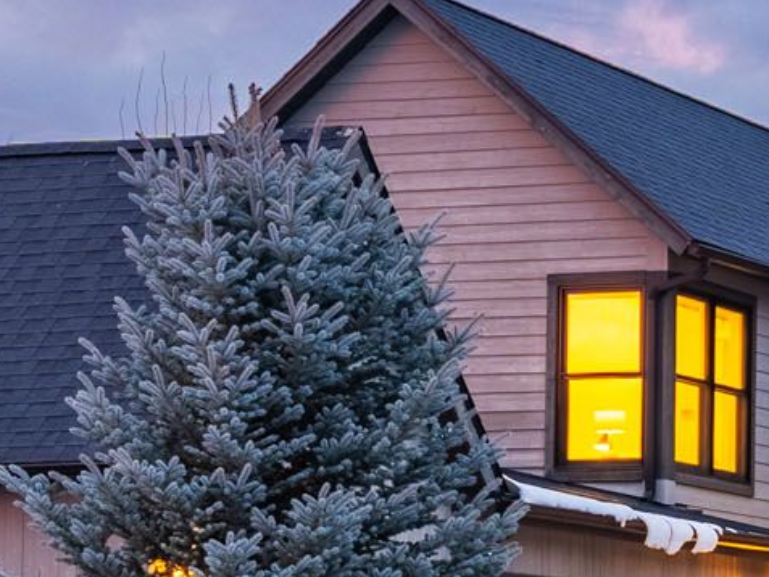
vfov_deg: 8.5
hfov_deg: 11.2
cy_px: 160
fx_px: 3866
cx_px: 890
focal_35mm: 174
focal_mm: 32
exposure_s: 1/20
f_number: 5.6
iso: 400
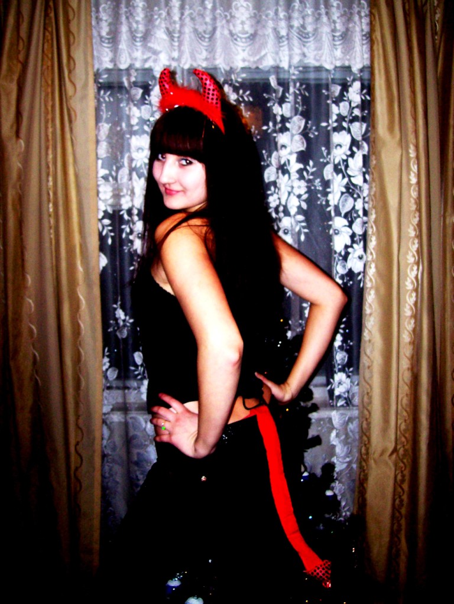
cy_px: 302
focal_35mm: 36
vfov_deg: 51.3
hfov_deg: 39.7
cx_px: 227
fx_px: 629
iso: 80
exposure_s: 1/64
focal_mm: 6
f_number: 2.7
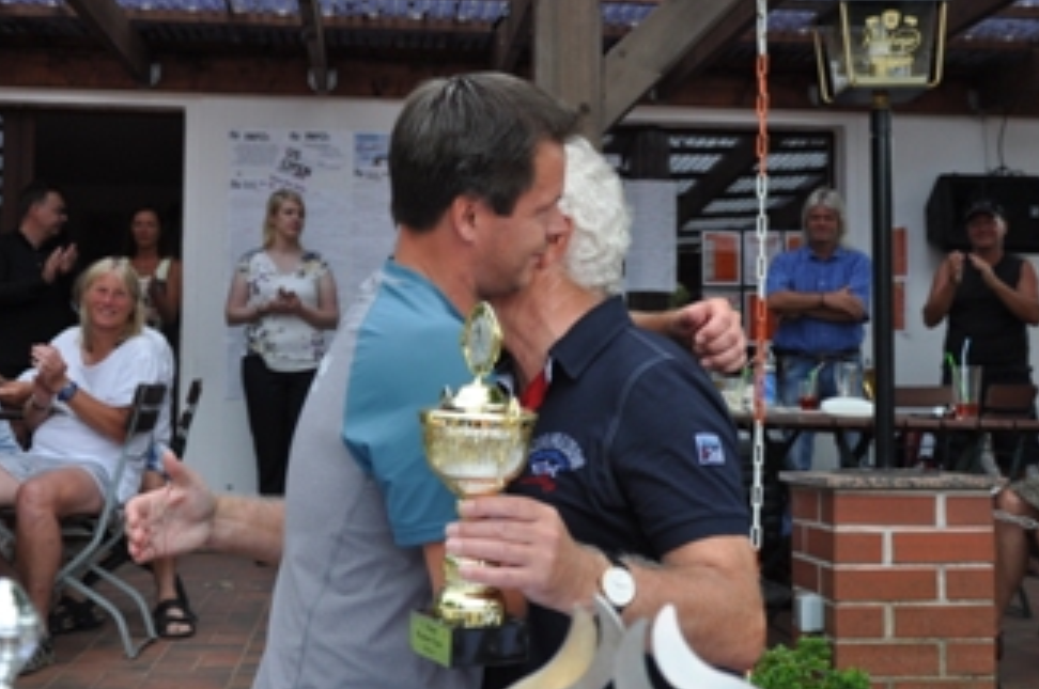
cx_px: 548
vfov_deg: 25.0
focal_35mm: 54
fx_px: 1556
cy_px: 314
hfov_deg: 36.9
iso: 400
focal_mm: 26
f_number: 4
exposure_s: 1/1000
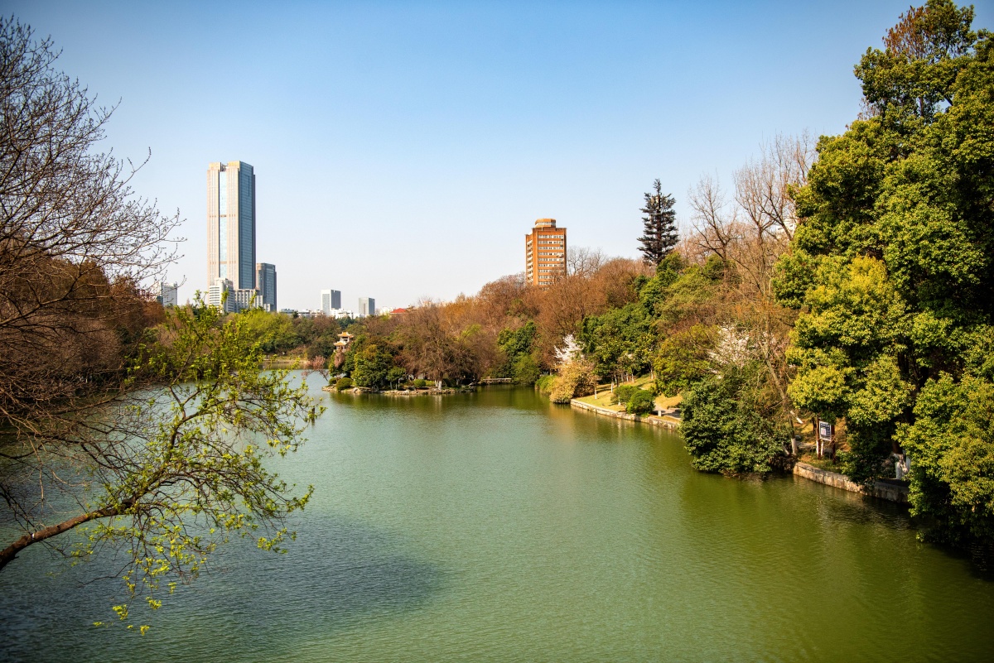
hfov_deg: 60.3
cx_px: 497
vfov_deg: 42.4
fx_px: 856
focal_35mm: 31
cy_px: 332
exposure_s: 1/6400
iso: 500
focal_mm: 31
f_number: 3.5
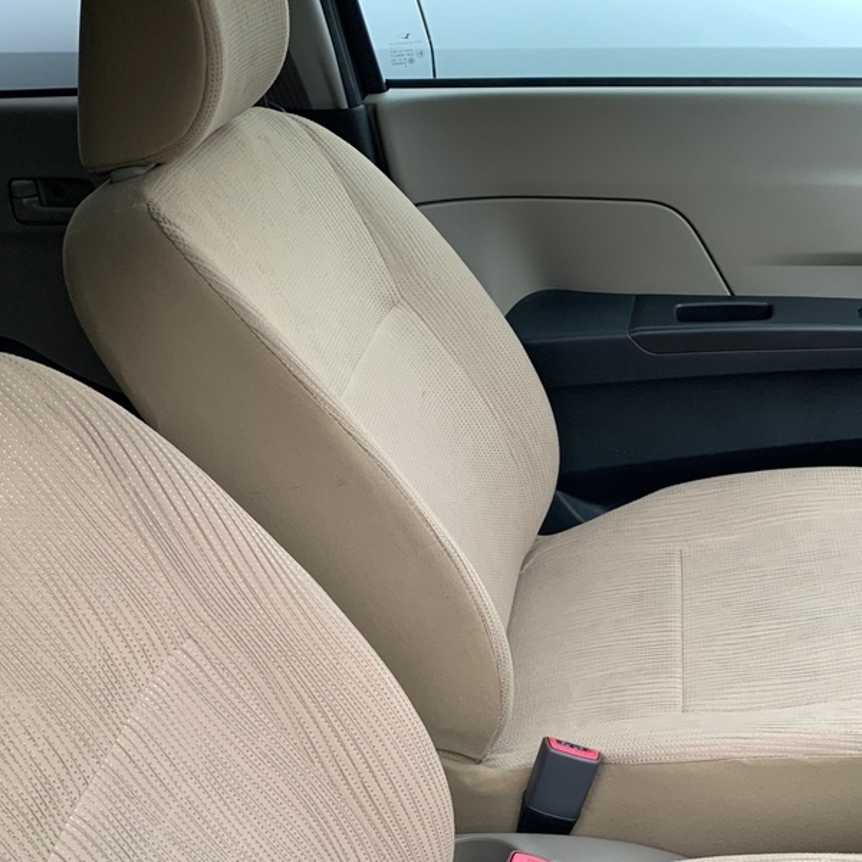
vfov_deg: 36.3
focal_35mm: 46
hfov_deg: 36.8
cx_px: 445
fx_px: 1296
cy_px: 602
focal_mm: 4.25
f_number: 1.8
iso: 100
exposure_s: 1/67
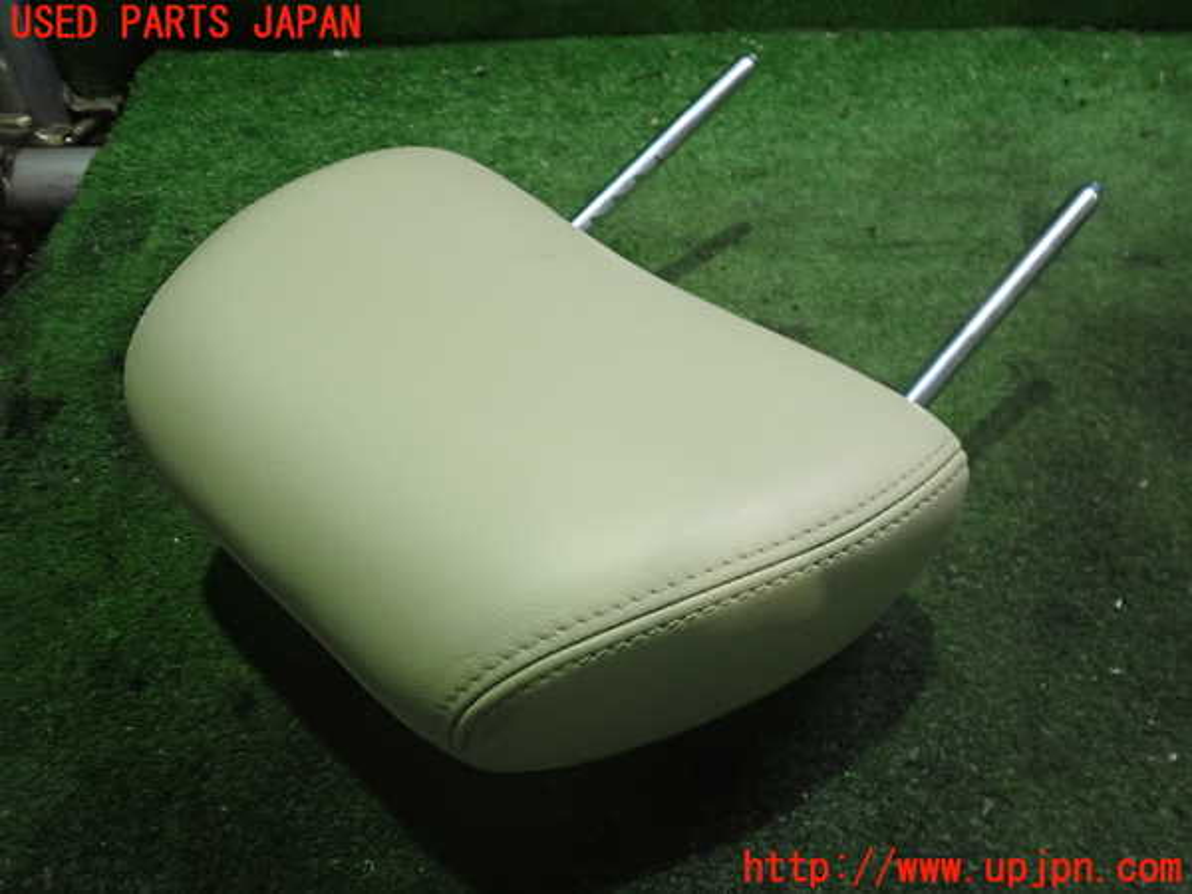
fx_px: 1033
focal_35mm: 30
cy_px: 447
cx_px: 596
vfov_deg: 46.8
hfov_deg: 60.0
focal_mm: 5.4
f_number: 2.3
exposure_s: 1/30
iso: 500
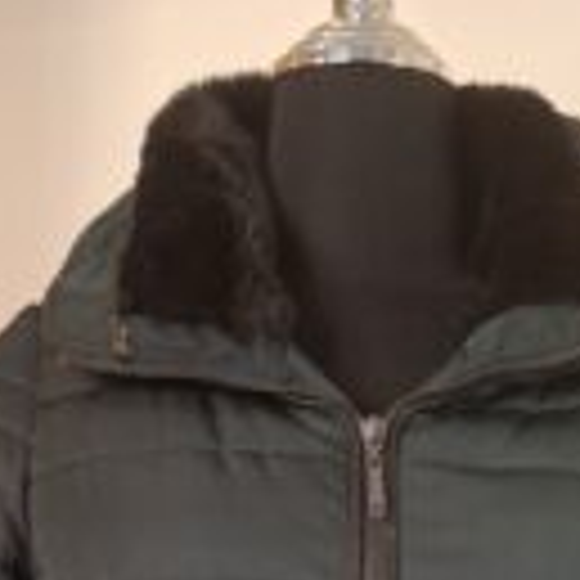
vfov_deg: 22.8
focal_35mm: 63
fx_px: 1194
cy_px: 845
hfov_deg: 27.2
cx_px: 351
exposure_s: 1/60
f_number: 1.8
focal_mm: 5.54
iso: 320
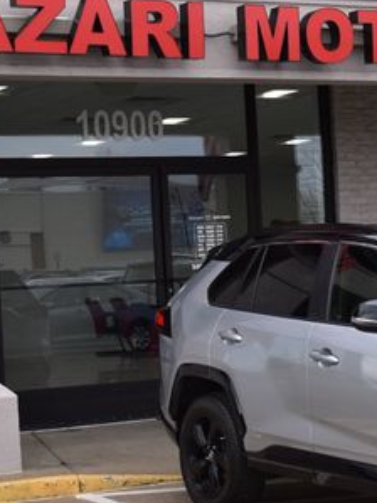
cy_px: 279
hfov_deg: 14.0
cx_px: 301
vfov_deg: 18.7
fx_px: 1526
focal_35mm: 105
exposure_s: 1/250
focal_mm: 34
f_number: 10
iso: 400
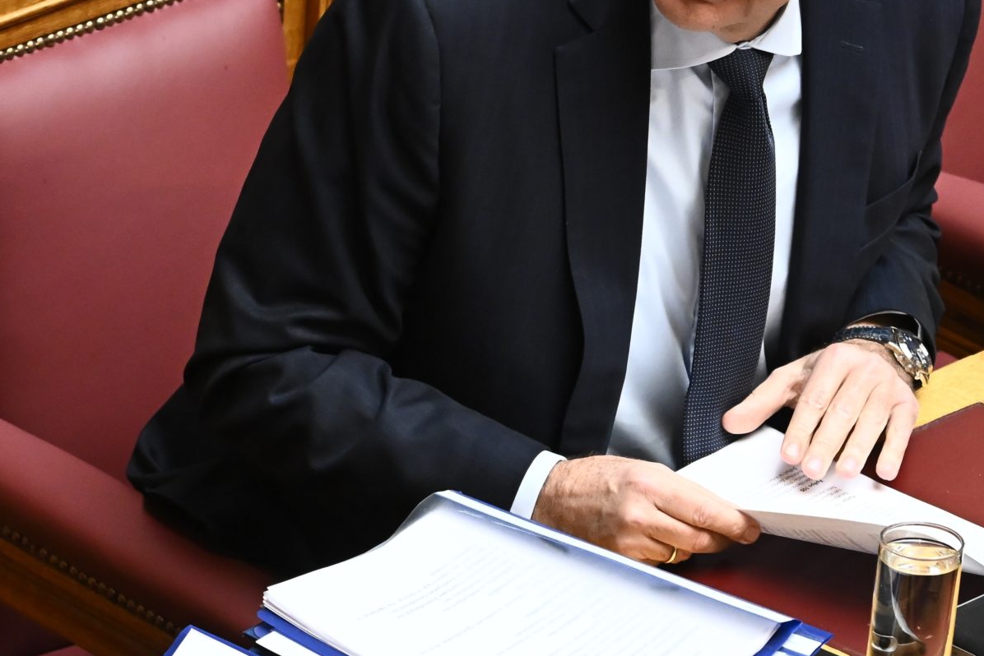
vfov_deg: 2.6
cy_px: -25
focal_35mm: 535
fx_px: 14626
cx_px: 672
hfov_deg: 3.9
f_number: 6.3
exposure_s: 1/200
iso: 5000
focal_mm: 250
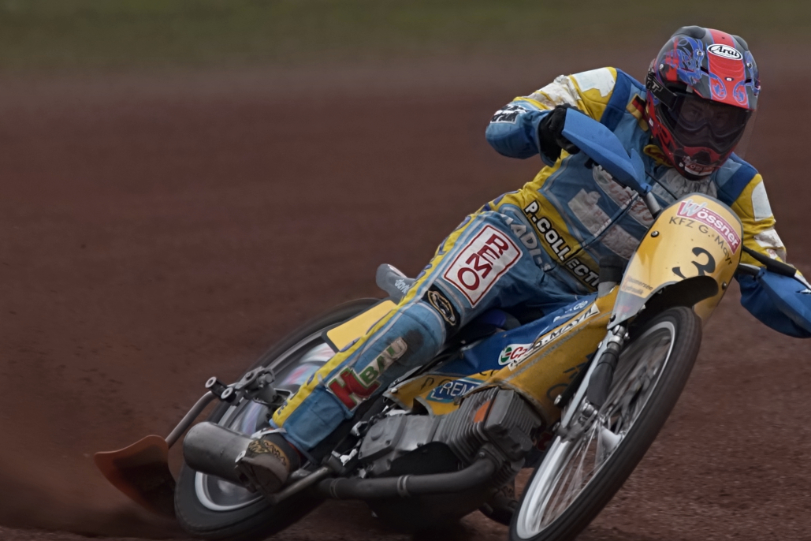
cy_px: 263
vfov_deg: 1.4
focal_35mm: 980
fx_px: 22075
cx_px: 466
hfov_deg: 2.1
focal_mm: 400
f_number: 5.6
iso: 200
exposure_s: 1/400
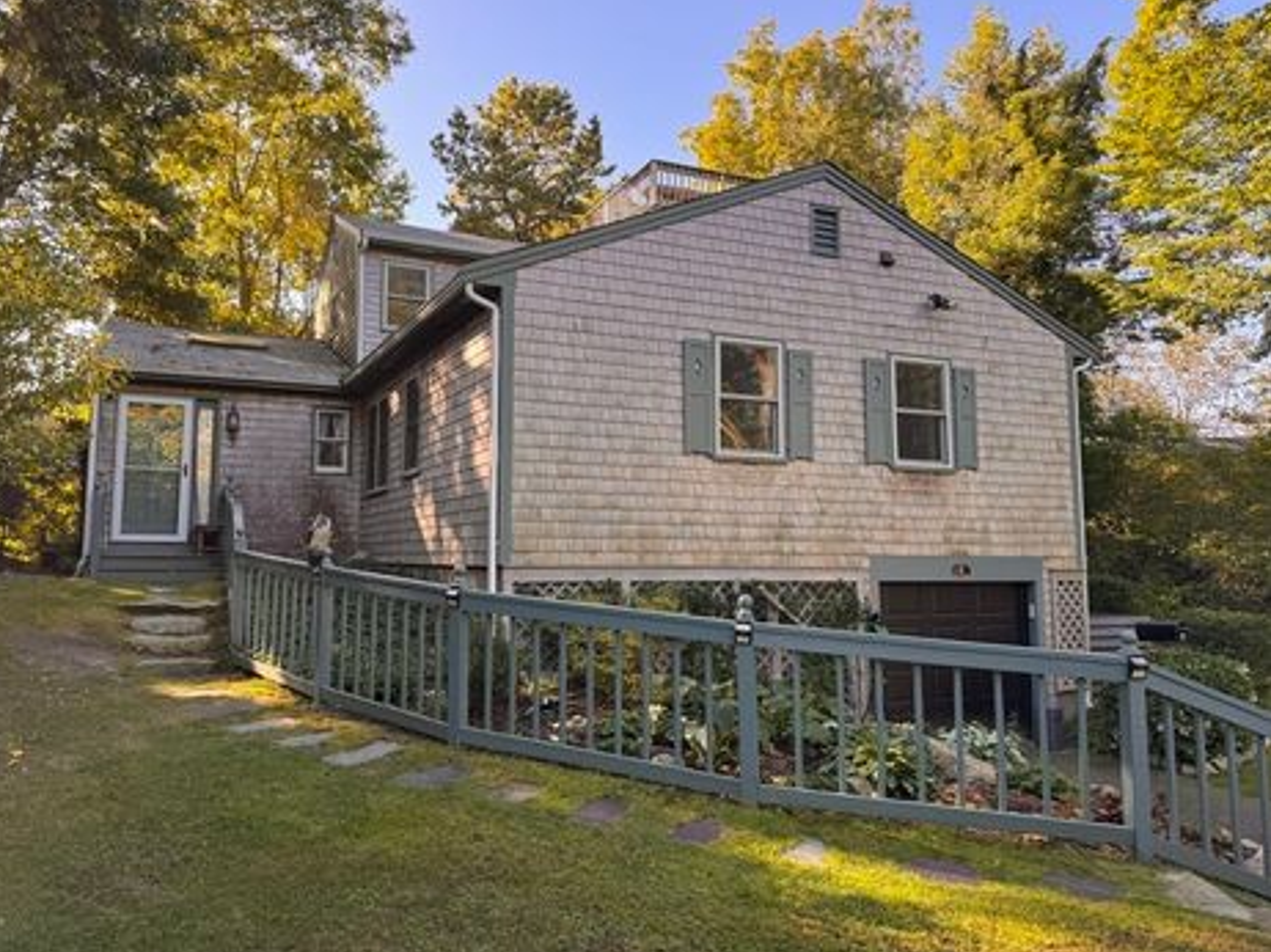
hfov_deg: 67.2
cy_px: 455
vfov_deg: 53.0
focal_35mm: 26
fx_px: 954
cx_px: 586
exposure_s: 1/358
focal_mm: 6.76
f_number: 1.78
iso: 80
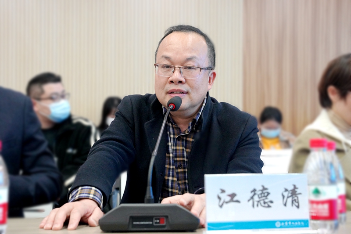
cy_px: 117
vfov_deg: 28.7
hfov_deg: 42.0
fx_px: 457
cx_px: 176
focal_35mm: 47
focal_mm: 46.9
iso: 4000
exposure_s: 1/160
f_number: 4
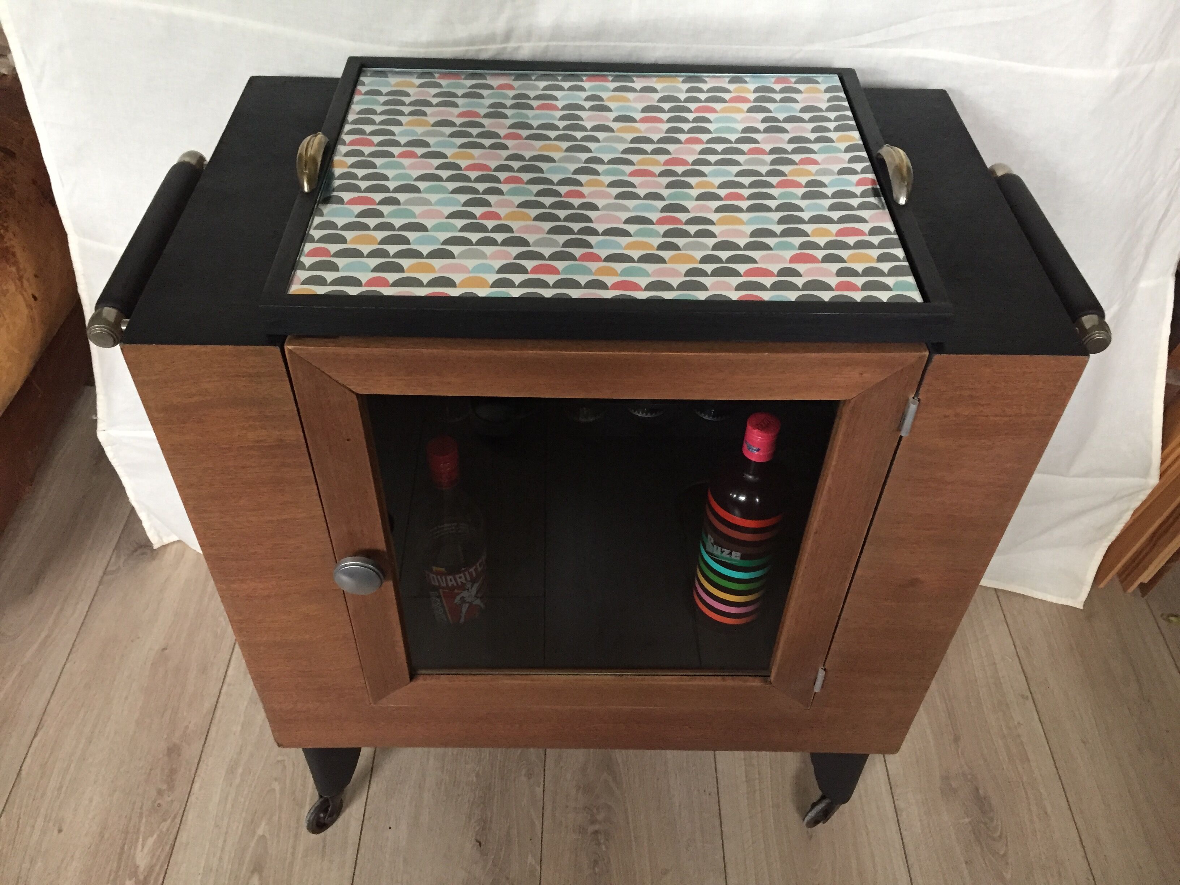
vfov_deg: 48.2
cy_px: 442
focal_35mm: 29
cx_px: 590
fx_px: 989
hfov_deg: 61.7
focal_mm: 4.15
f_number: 2.2
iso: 250
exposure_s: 1/20
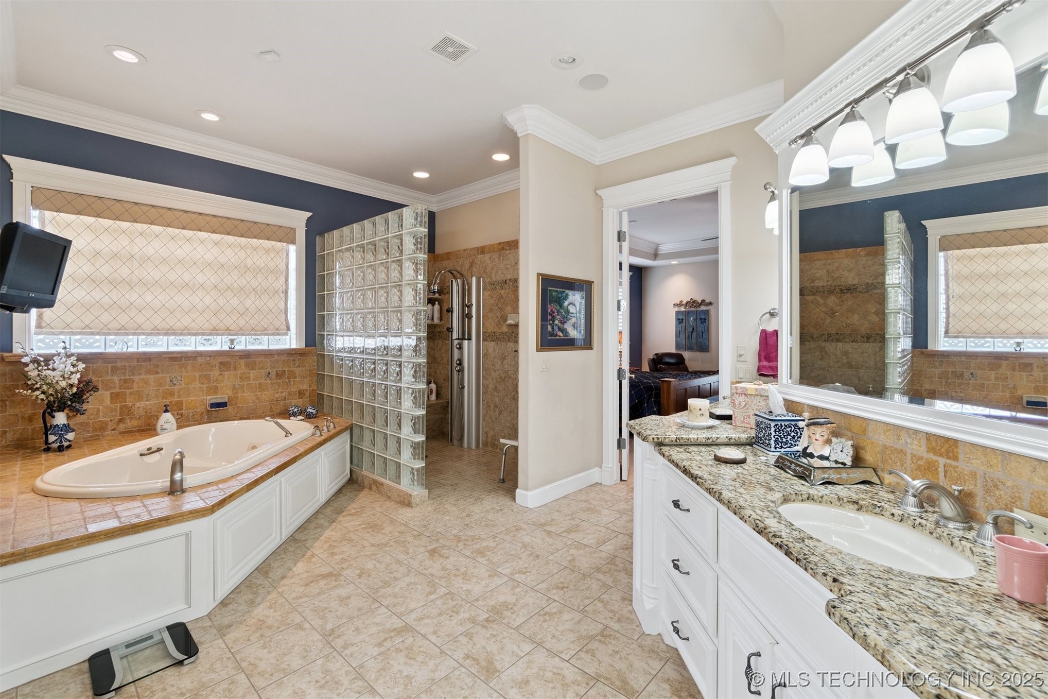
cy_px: 350
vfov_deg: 77.3
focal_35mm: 15
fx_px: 437
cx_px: 524
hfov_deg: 100.4
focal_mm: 10
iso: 200
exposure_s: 1/60
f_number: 6.3
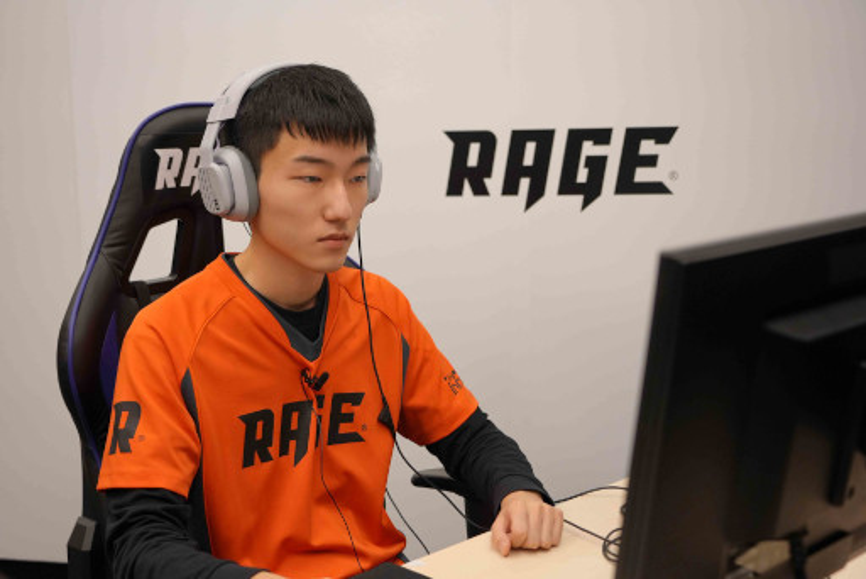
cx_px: 433
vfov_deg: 27.0
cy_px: 290
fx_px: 1203
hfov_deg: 39.6
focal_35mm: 50
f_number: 4
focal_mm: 50
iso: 2000
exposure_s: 1/200
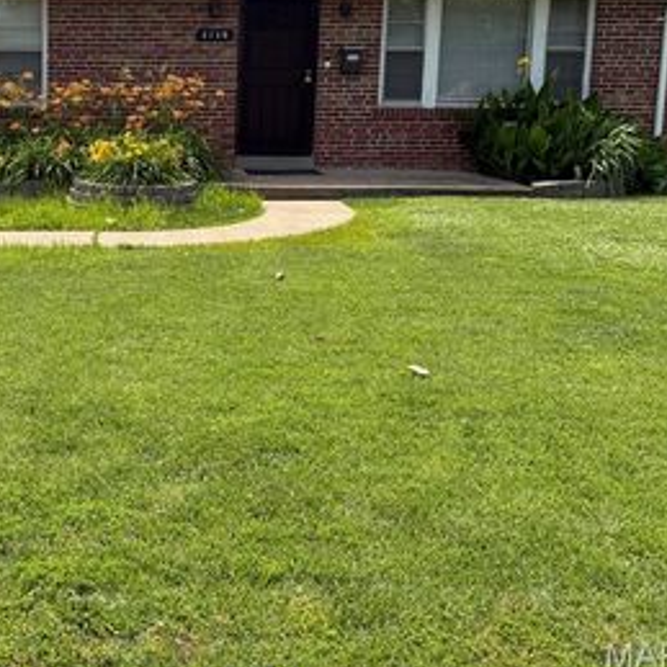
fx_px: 894
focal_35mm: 41
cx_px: 88
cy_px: 200
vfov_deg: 40.2
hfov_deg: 38.6
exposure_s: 1/3584
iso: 100
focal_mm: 6.76
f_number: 1.78
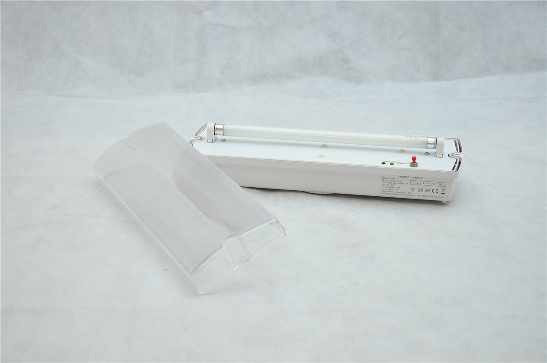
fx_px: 1093
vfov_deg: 18.9
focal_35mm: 72
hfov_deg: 28.1
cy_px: 182
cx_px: 274
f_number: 5.6
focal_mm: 48
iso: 1250
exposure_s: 1/125
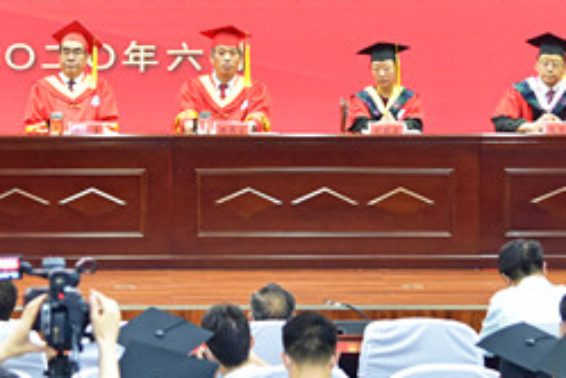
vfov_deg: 6.5
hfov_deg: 9.7
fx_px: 3333
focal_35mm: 212
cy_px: 154
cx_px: 52
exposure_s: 1/80
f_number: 4
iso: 1400
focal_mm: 66
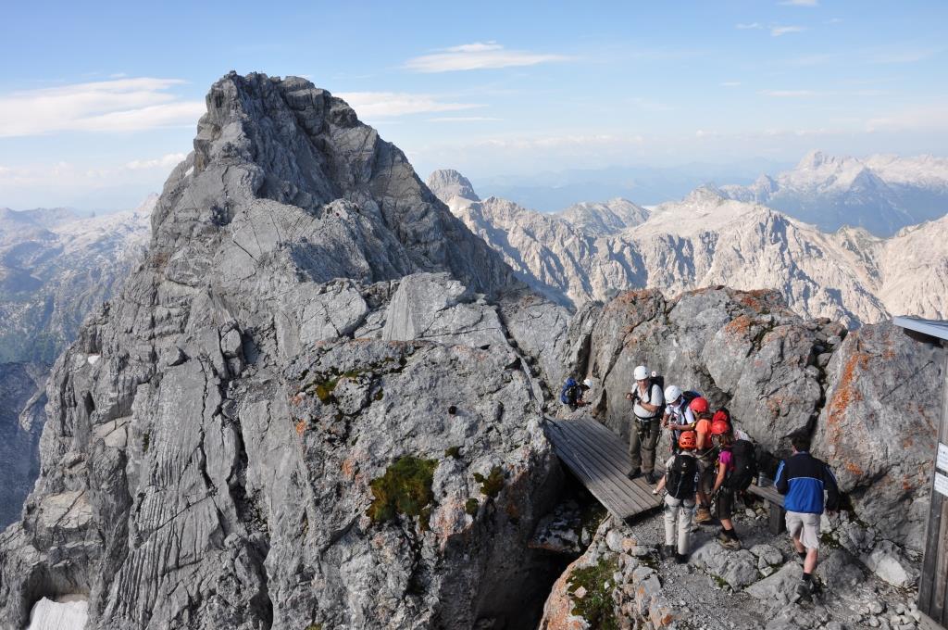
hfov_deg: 67.4
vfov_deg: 47.8
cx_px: 474
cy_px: 315
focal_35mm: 27
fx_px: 710
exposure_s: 1/200
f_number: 10
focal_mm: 18
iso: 200
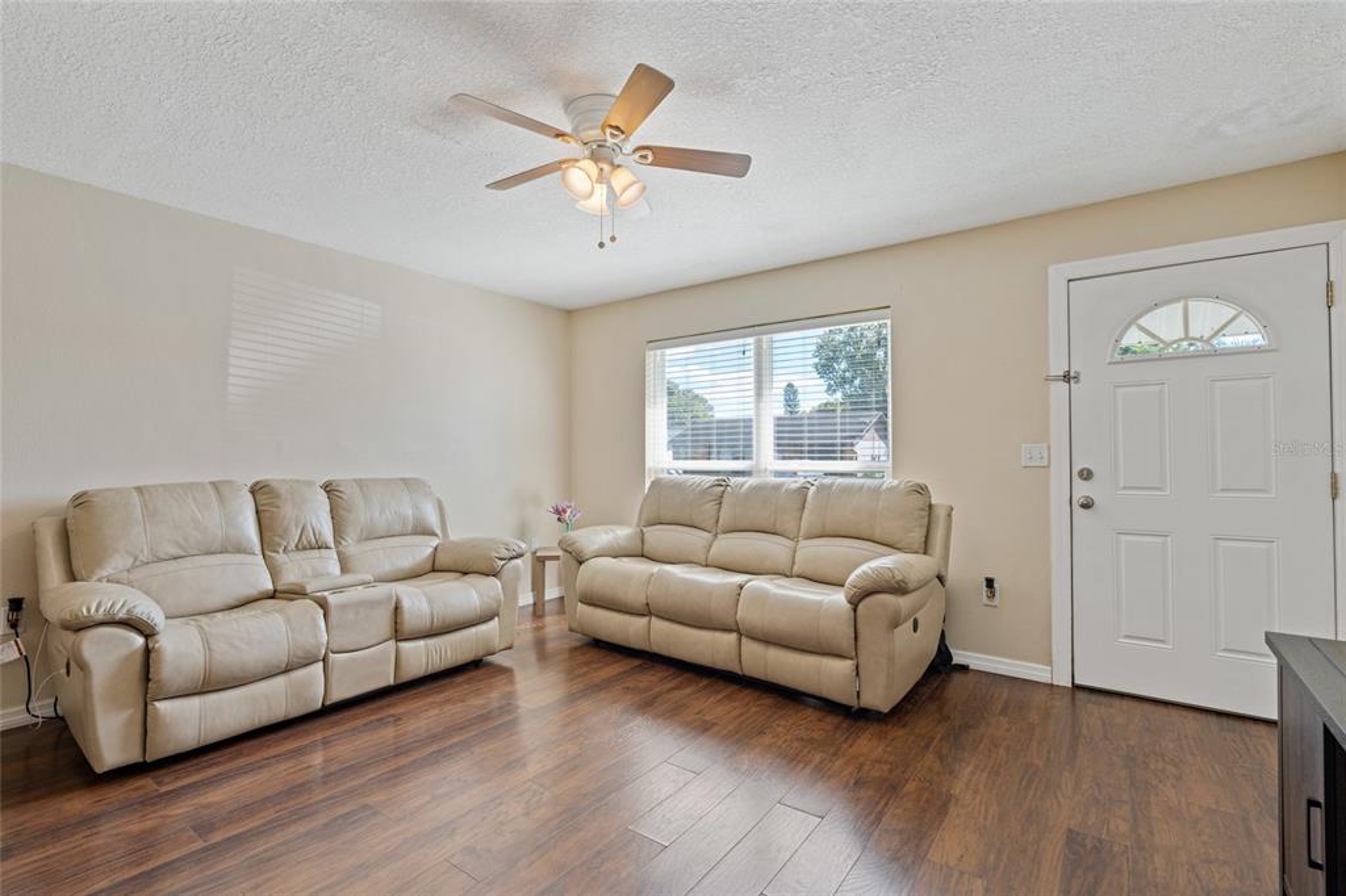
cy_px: 448
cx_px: 673
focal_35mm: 16
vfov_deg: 73.7
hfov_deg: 96.8
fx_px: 598
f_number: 6.3
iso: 250
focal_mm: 16
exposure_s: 1/13
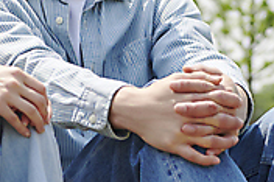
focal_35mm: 235
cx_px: 125
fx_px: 1787
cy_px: -59
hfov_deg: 8.8
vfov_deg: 5.8
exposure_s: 1/800
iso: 160
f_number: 4.5
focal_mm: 58
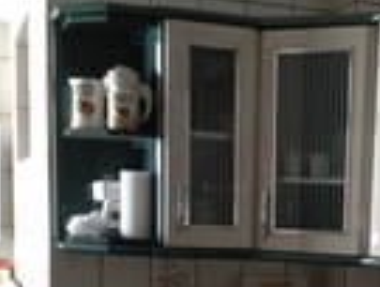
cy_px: 357
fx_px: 1024
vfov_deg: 15.3
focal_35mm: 93
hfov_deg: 20.7
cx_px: 318
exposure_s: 1/60
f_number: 2.4
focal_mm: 4.28
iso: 64
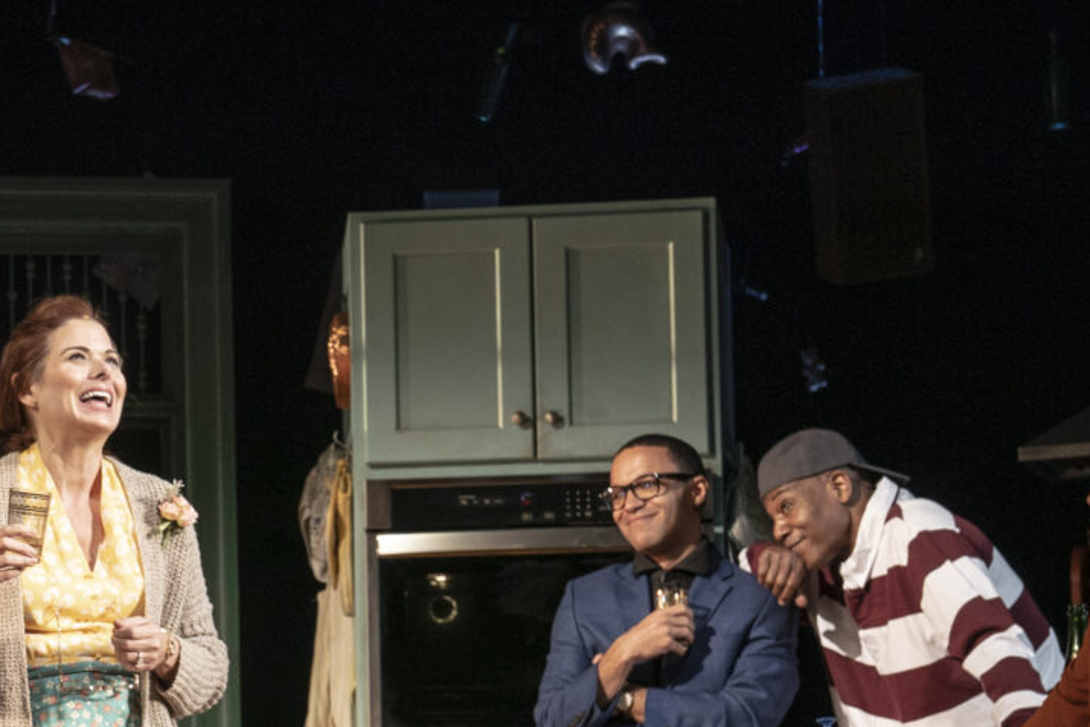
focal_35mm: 126
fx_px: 3816
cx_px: 93
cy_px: 693
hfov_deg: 16.0
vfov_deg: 10.8
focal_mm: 44
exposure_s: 1/200
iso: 800
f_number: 4.5
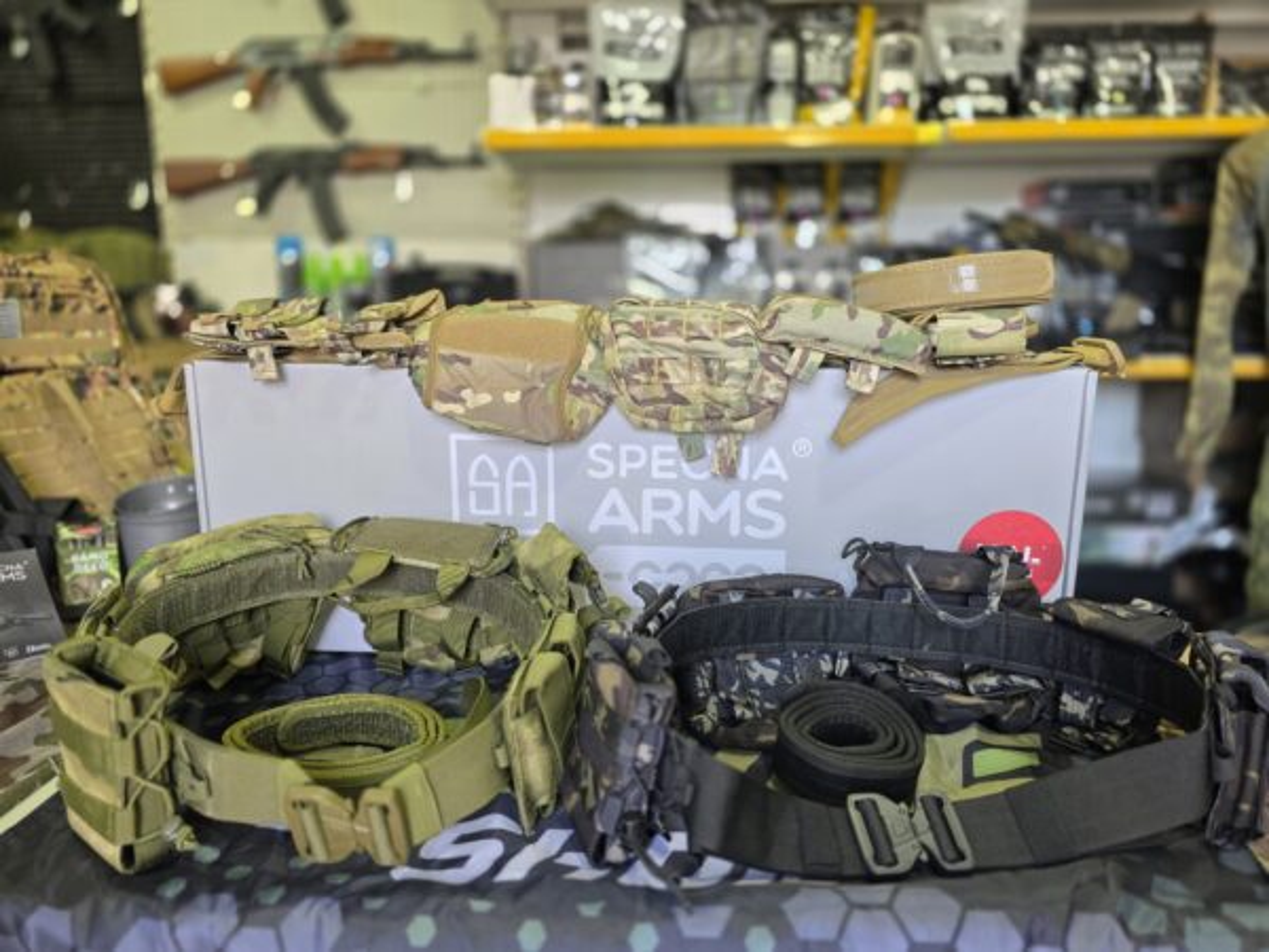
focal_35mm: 23
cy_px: 476
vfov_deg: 58.9
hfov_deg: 73.9
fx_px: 843
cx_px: 634
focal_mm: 6.3
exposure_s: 1/100
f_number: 1.7
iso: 320
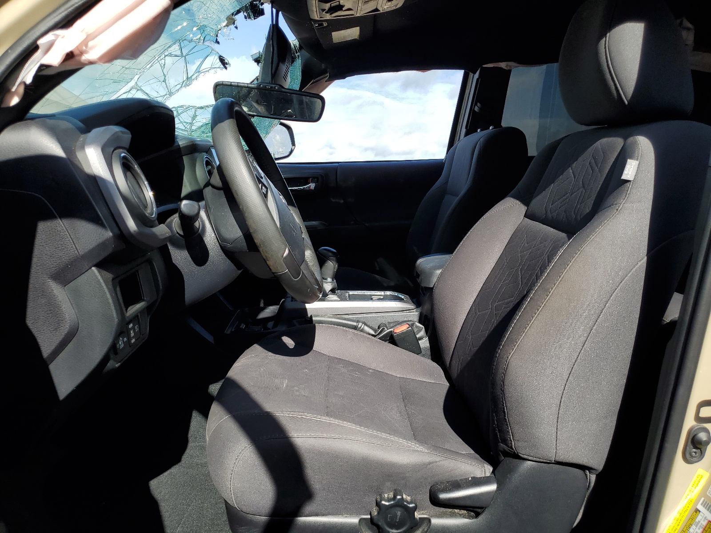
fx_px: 534
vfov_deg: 53.1
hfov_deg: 67.3
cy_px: 266
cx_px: 356
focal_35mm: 26
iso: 50
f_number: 1.5
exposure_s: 1/1667
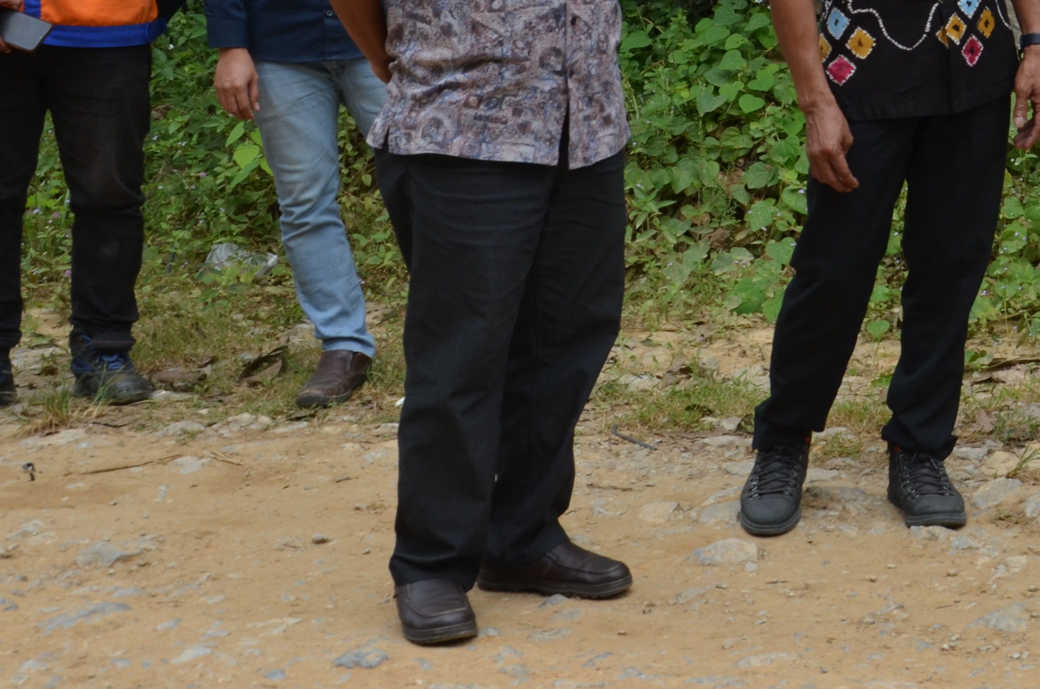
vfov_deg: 14.7
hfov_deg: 21.4
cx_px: 1126
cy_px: 27
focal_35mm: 91
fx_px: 2624
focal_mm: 26
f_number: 8
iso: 200
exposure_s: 1/250
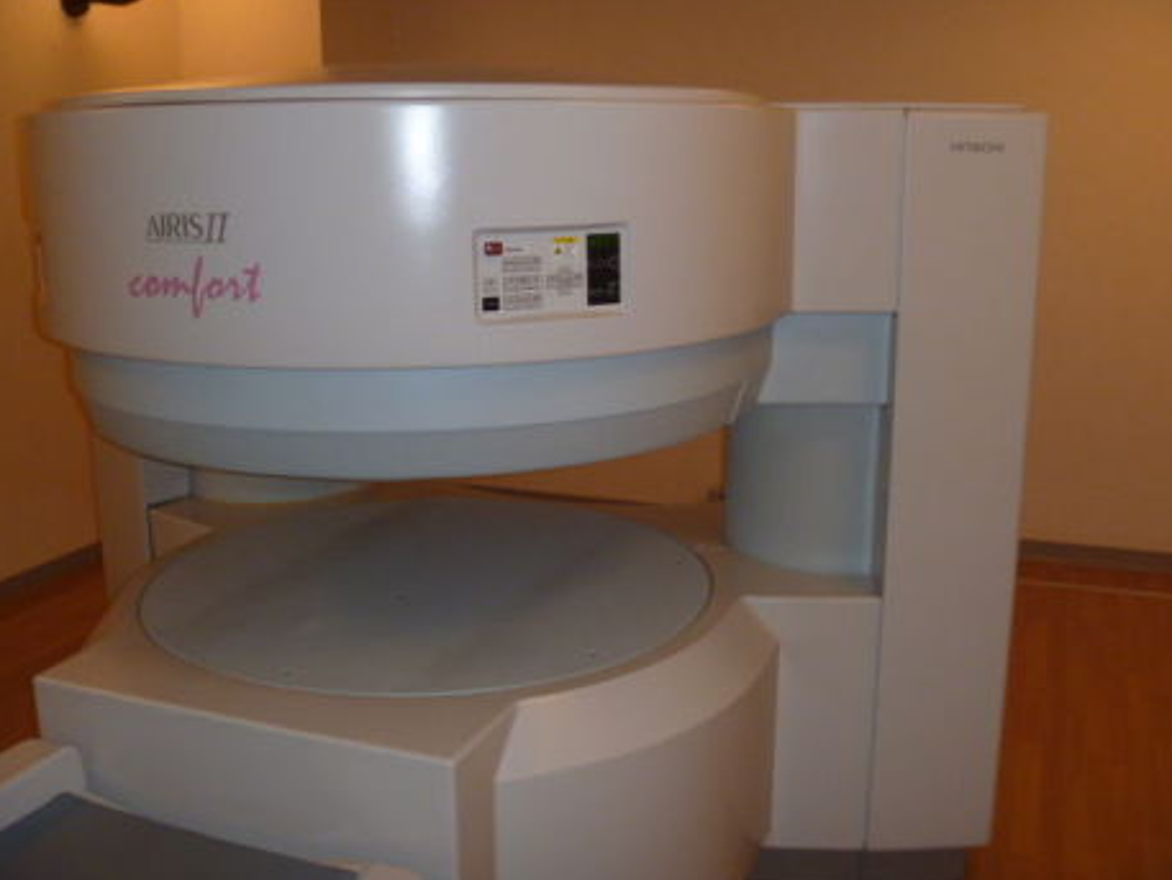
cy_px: 443
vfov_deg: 39.7
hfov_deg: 51.3
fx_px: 1219
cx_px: 582
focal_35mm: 36
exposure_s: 1/30
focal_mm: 6.3
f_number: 3.5
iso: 200
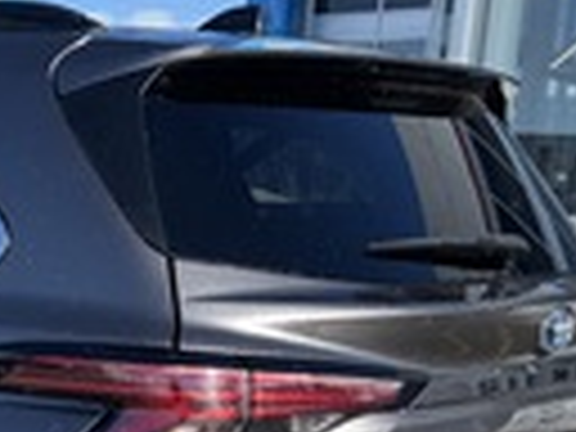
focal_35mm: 85
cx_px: -171
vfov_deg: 17.1
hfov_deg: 20.9
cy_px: 407
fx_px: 1414
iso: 50
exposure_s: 1/2710
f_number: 1.6
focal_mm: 5.96
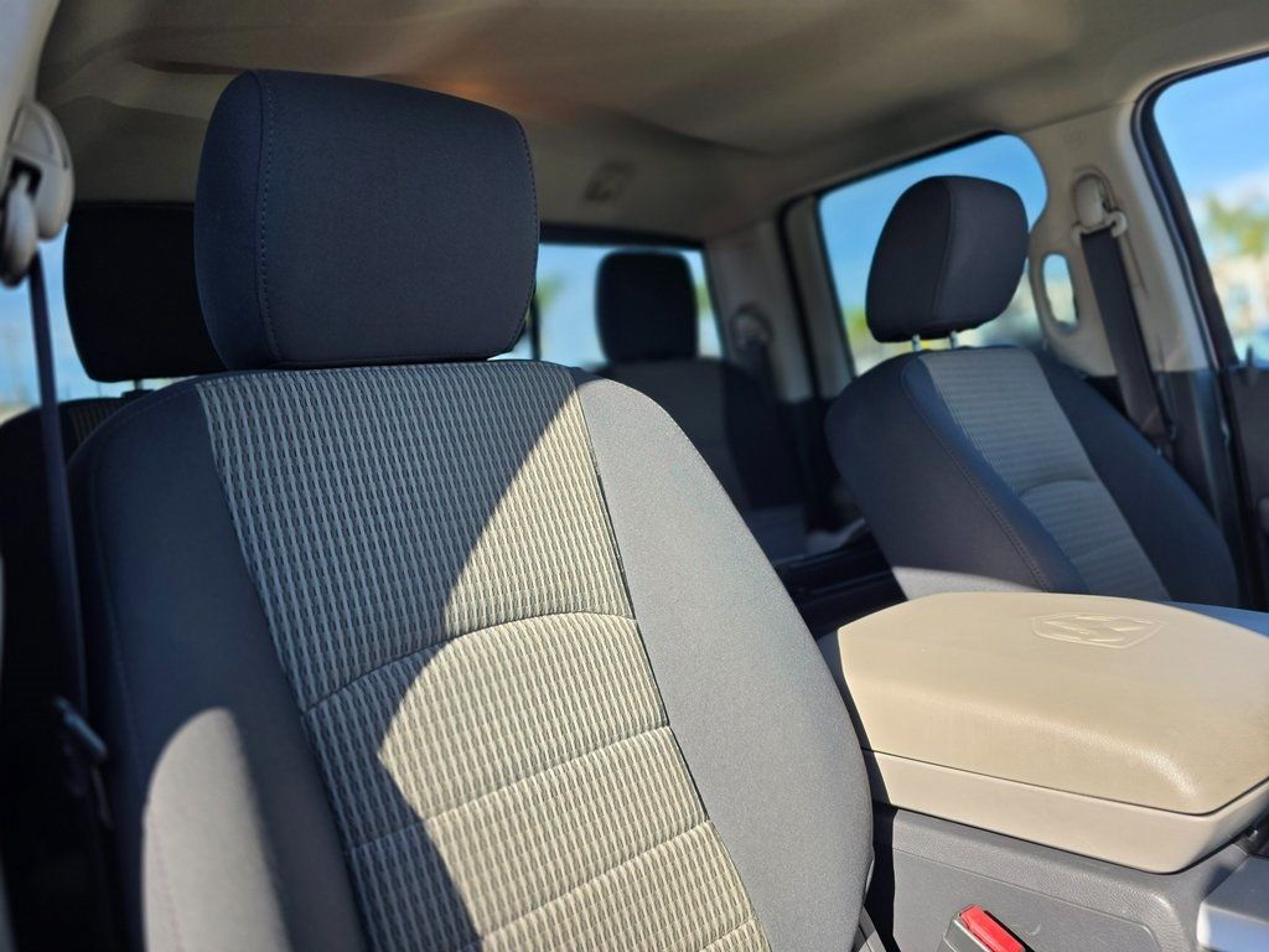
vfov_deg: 58.9
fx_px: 843
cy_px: 476
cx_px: 634
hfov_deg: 73.9
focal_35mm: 23
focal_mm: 6.3
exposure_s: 1/1505
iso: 80
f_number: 1.7
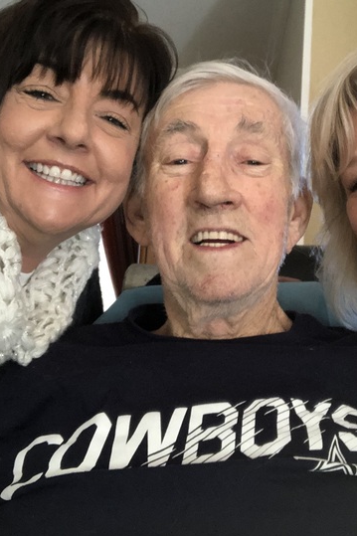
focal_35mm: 42
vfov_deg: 46.3
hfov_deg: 31.8
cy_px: 227
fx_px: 625
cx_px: 218
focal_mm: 2.87
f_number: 2.2
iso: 250
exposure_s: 1/30
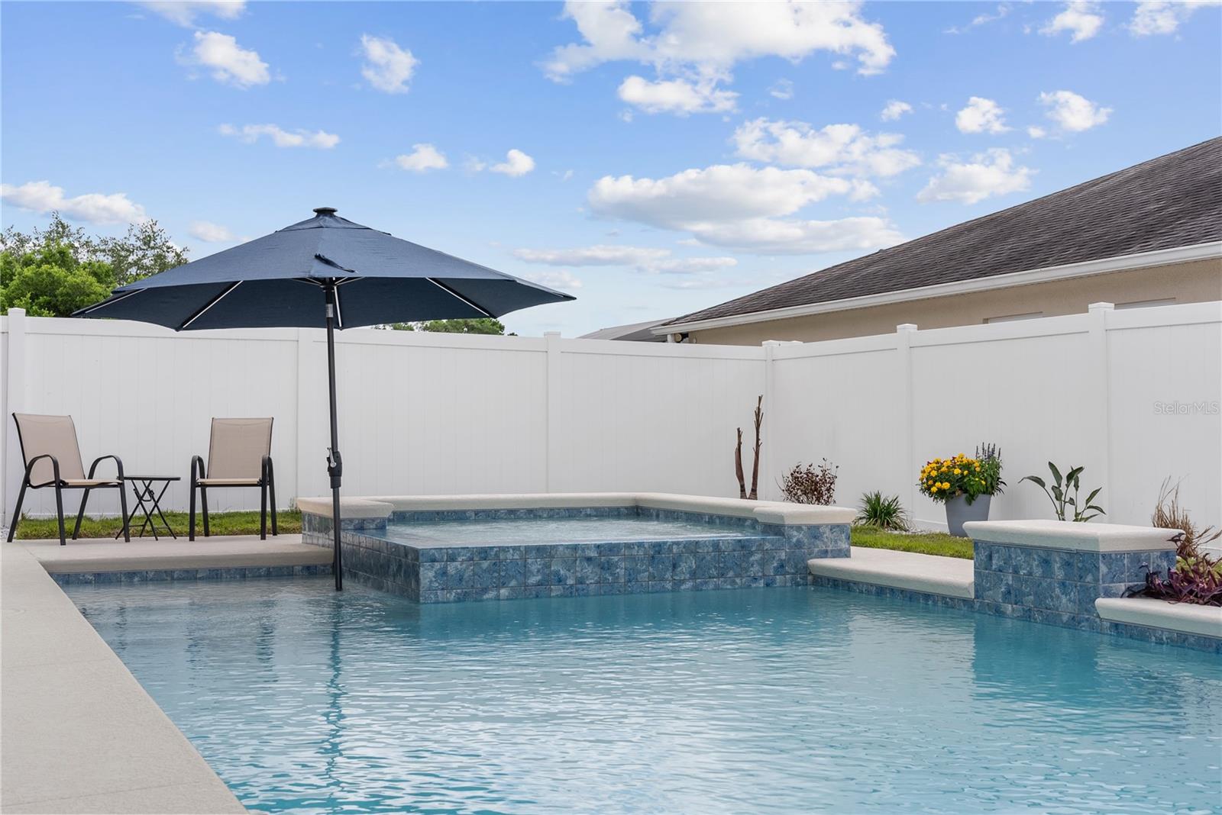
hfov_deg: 46.4
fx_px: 1426
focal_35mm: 42
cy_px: 408
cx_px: 611
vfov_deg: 31.9
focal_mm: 42
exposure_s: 1/125
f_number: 9
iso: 125
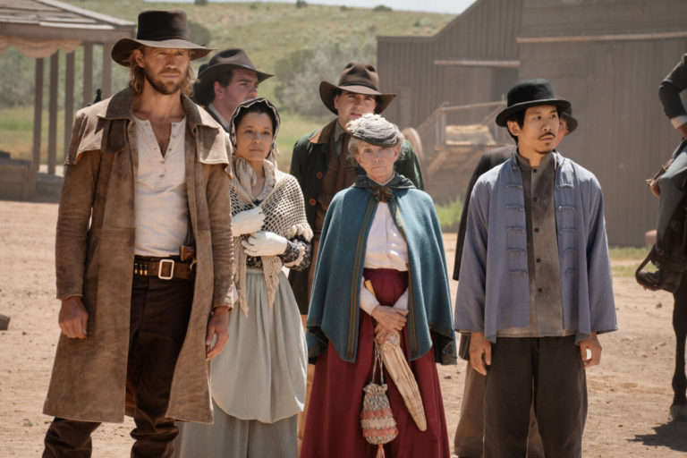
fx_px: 3816
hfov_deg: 10.3
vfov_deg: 6.9
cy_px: 229
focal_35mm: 200
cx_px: 344
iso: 500
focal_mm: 200
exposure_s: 1/250
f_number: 13
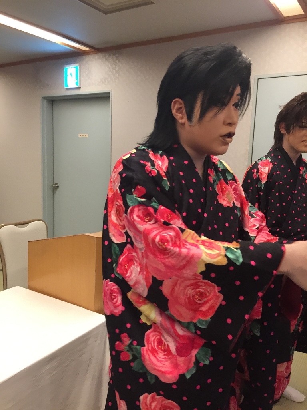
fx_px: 343
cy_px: 205
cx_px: 154
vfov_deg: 61.7
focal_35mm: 29
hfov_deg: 48.2
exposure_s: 1/15
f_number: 2.2
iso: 125
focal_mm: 4.15
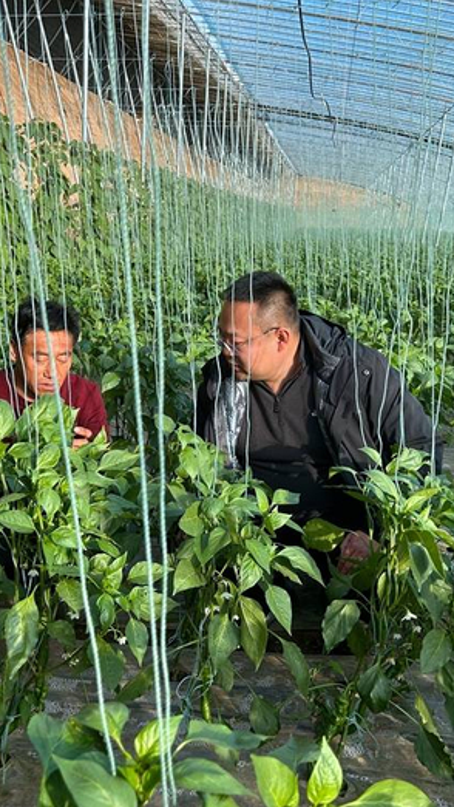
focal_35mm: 38
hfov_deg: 31.2
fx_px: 812
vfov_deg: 52.8
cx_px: 208
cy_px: 404
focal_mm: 5.7
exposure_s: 1/743
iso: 50
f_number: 1.5
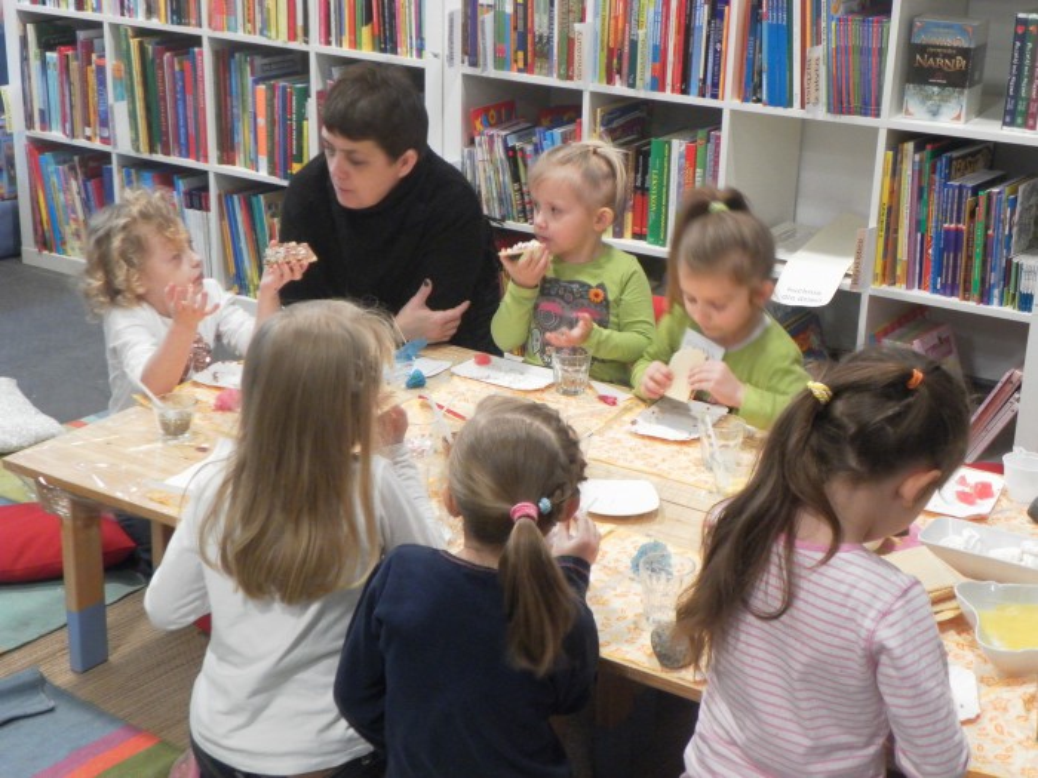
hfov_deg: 33.2
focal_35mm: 58
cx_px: 519
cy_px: 389
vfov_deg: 25.2
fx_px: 1739
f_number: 3.5
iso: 400
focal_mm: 10.3
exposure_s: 1/13
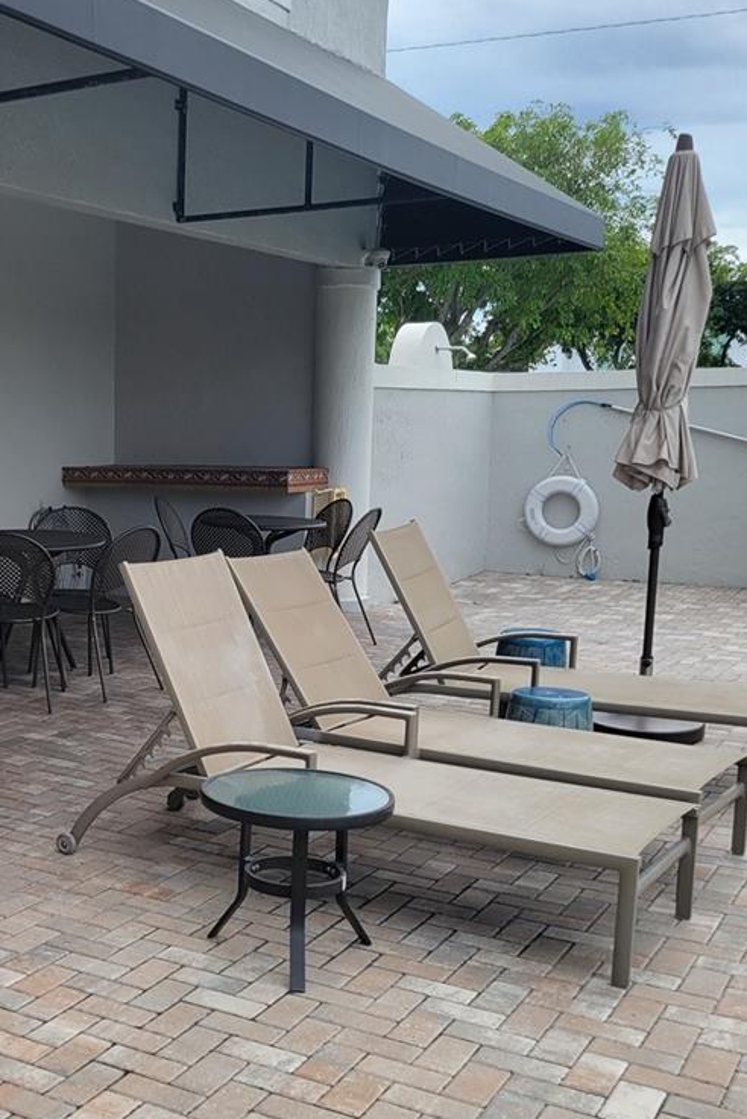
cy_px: 709
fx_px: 1368
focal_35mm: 44
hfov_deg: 29.3
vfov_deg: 44.1
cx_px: 76
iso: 40
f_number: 1.8
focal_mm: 5.4
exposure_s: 1/572
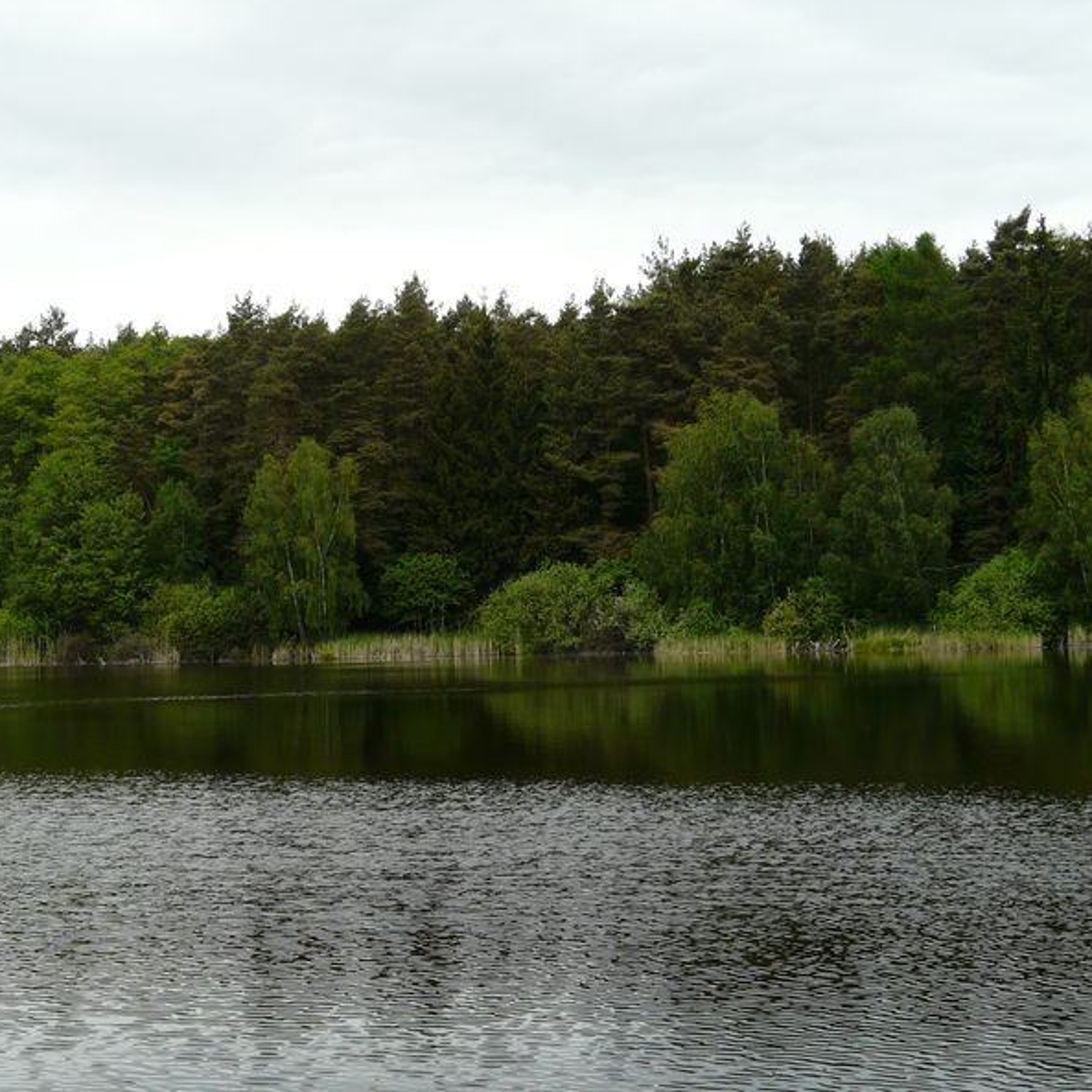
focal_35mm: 62
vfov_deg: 27.7
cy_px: 541
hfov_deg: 27.6
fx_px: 2213
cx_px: 372
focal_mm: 8.5
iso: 100
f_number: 4.5
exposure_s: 1/200
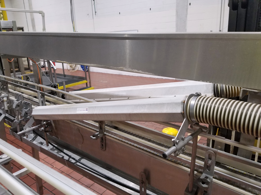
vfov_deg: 53.1
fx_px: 196
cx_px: 130
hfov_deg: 67.3
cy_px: 98
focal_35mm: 26
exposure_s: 1/30
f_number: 1.7
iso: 200
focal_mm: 4.25
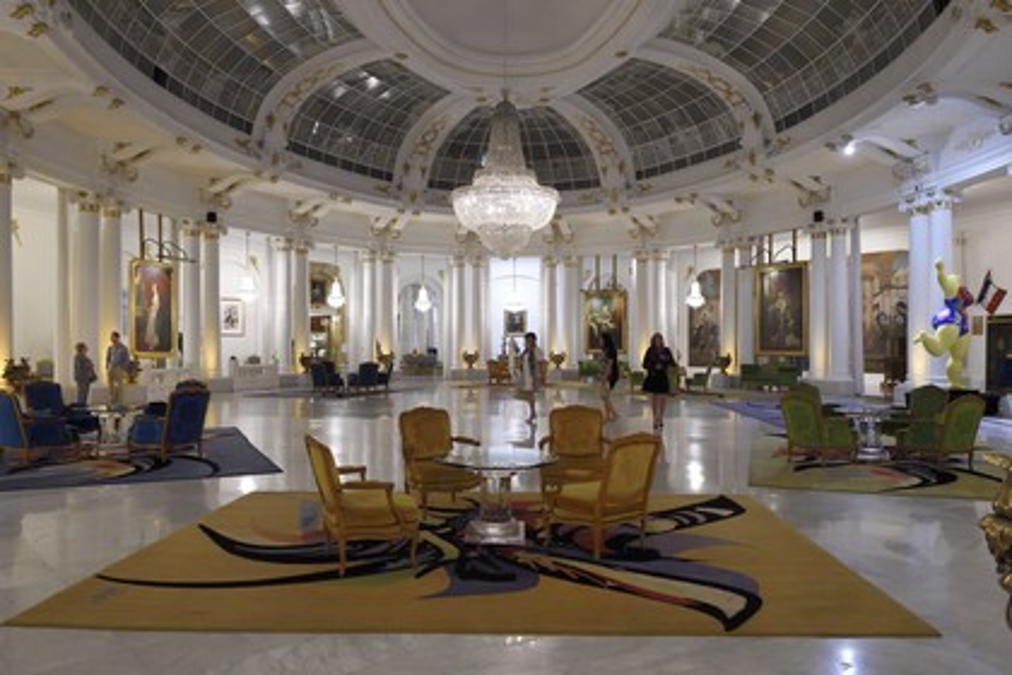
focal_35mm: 24
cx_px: 506
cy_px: 338
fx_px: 675
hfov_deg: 73.7
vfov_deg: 53.1
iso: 6400
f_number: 6.3
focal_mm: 24
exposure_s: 1/80
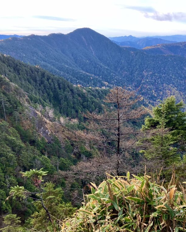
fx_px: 255
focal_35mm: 37
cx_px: 121
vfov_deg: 49.1
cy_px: 118
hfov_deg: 39.7
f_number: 1.8
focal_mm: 3.99
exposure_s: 1/121
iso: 50
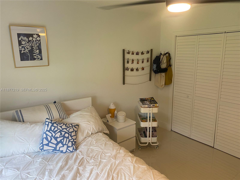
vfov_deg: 53.1
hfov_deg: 67.3
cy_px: 90
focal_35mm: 26
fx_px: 180
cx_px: 120
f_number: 1.8
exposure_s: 1/60
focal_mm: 4.25
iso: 80
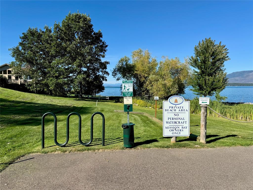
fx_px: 175
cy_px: 95
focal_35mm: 24
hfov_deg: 71.6
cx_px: 126
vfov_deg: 56.8
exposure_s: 1/3802
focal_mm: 6.76
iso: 80
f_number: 1.78
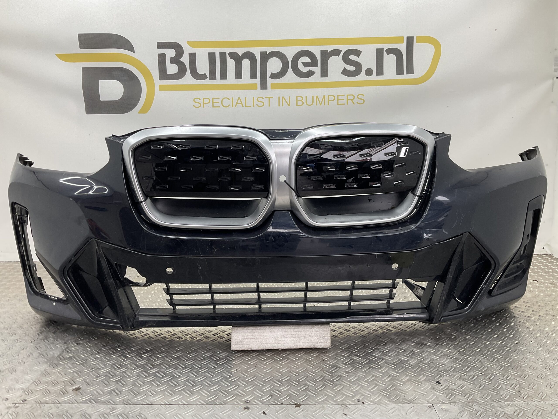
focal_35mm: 29
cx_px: 279
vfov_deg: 48.2
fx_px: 467
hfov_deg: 61.7
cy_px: 210
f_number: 1.8
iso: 32
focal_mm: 3
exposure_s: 1/120
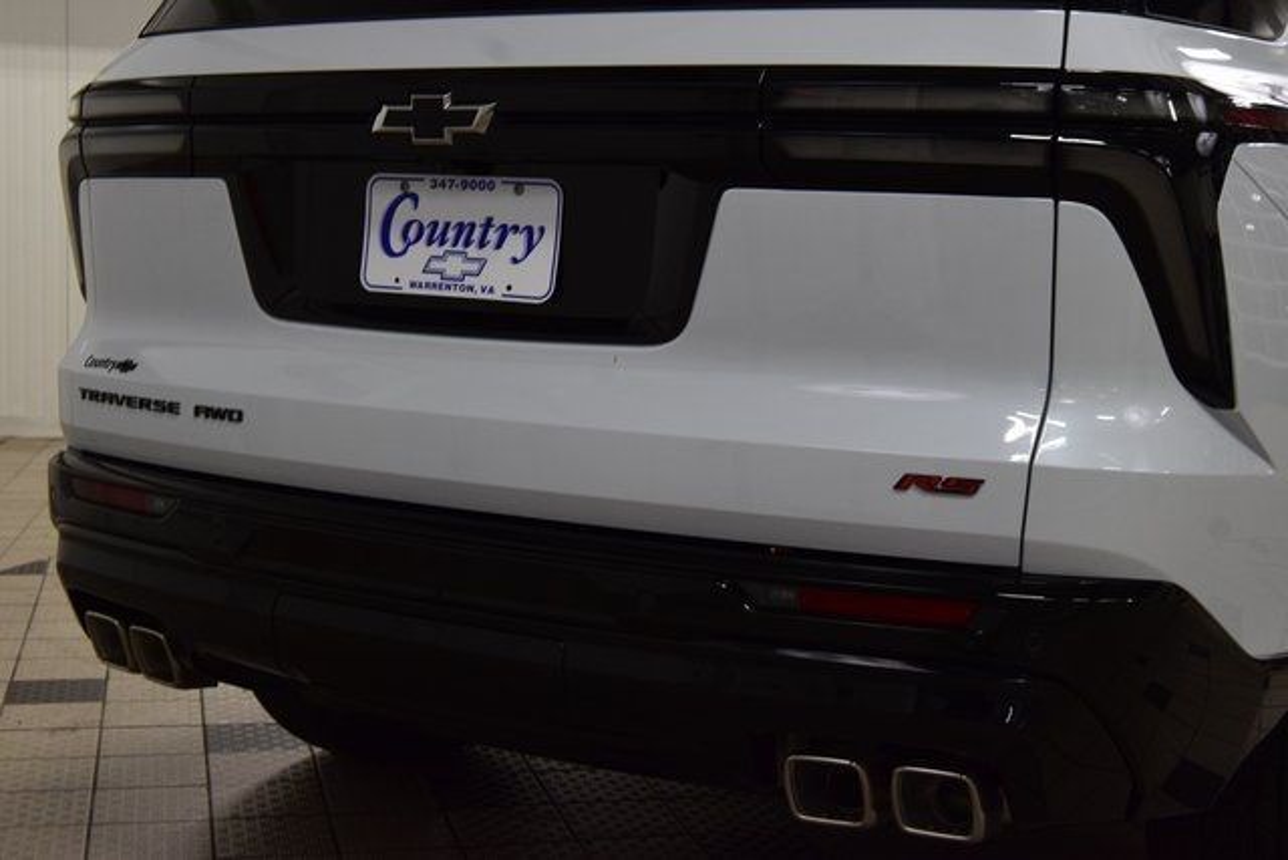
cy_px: 430
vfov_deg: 25.8
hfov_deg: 37.8
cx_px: 644
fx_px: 1879
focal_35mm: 52
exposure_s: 1/60
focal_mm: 35
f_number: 8
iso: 1400
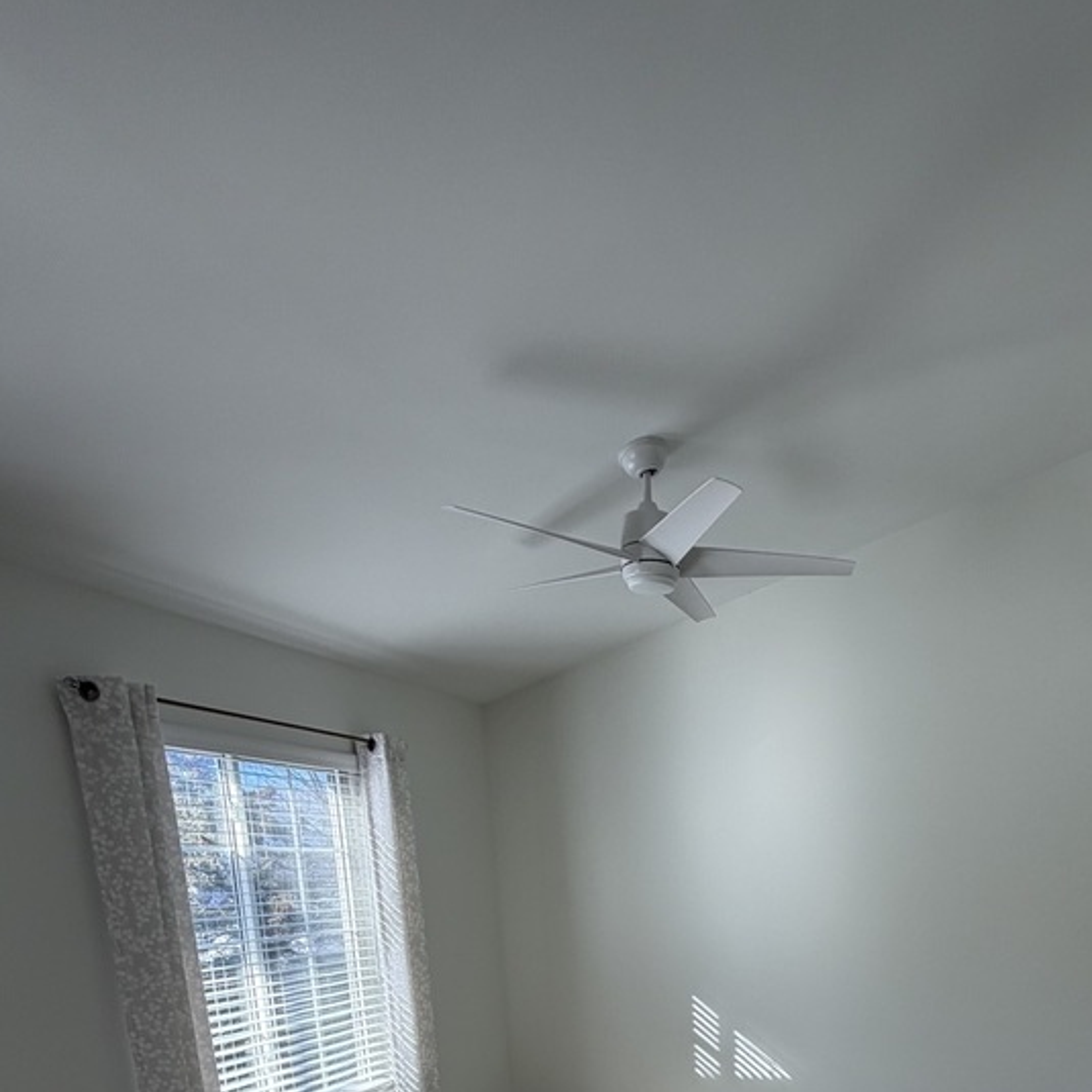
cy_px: 1027
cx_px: 794
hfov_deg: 60.1
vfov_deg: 53.2
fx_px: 892
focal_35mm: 25
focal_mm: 2.22
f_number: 2.2
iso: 50
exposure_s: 1/121
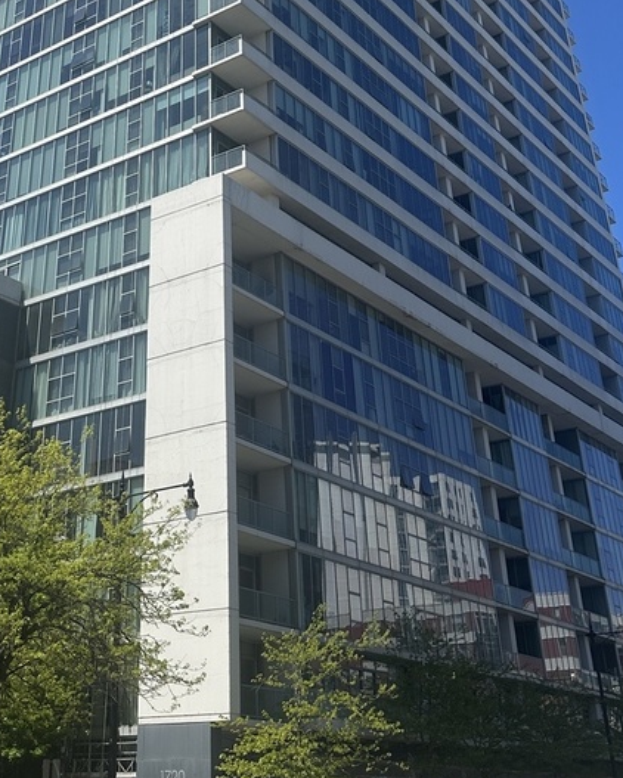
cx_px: 177
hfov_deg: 31.1
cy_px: 106
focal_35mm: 48
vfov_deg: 36.8
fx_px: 1106
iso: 80
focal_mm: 6.86
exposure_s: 1/5525
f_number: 1.78
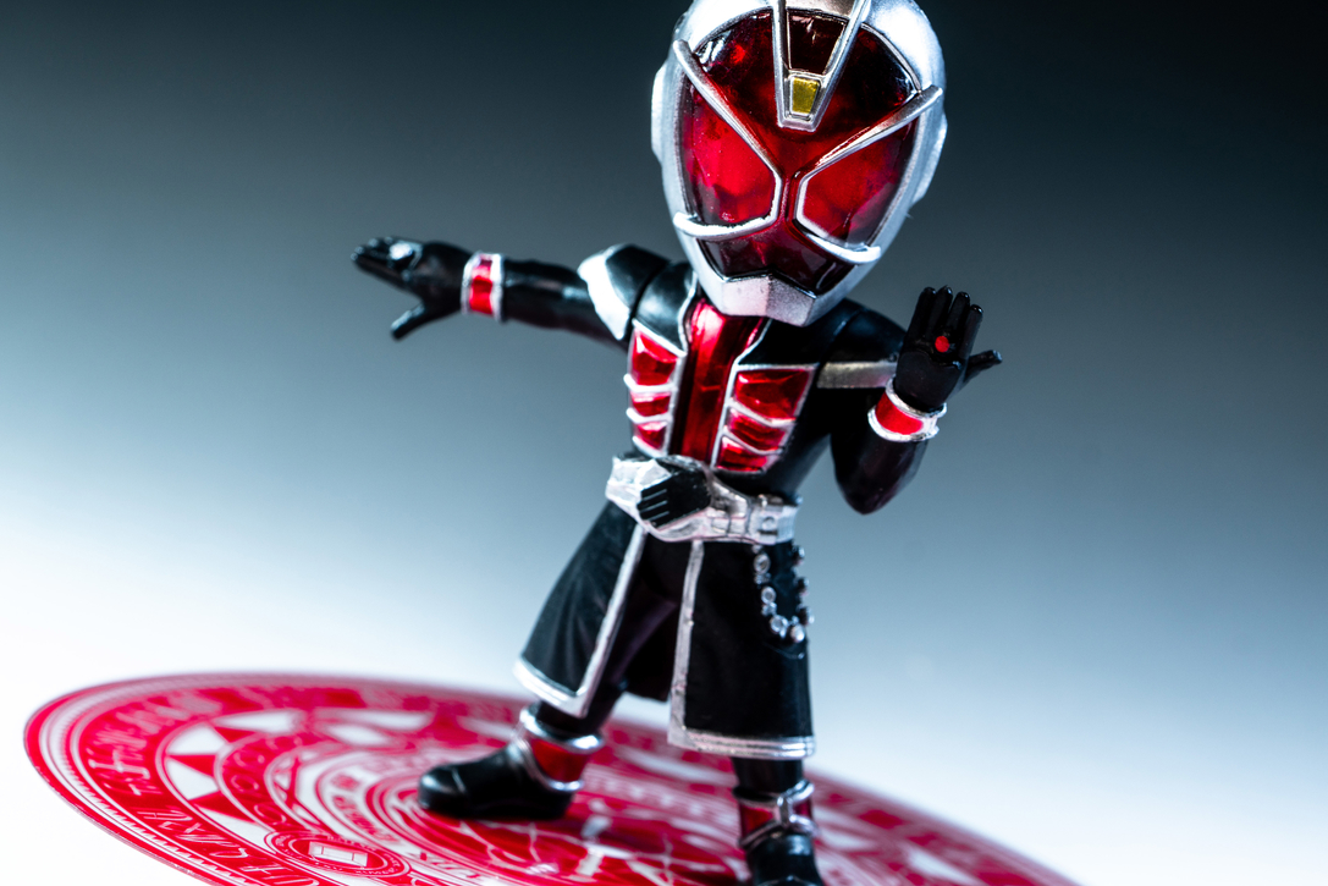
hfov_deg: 13.8
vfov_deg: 9.2
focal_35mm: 149
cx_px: 682
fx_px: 5497
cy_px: 411
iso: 100
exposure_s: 1/6
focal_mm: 90
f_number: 8
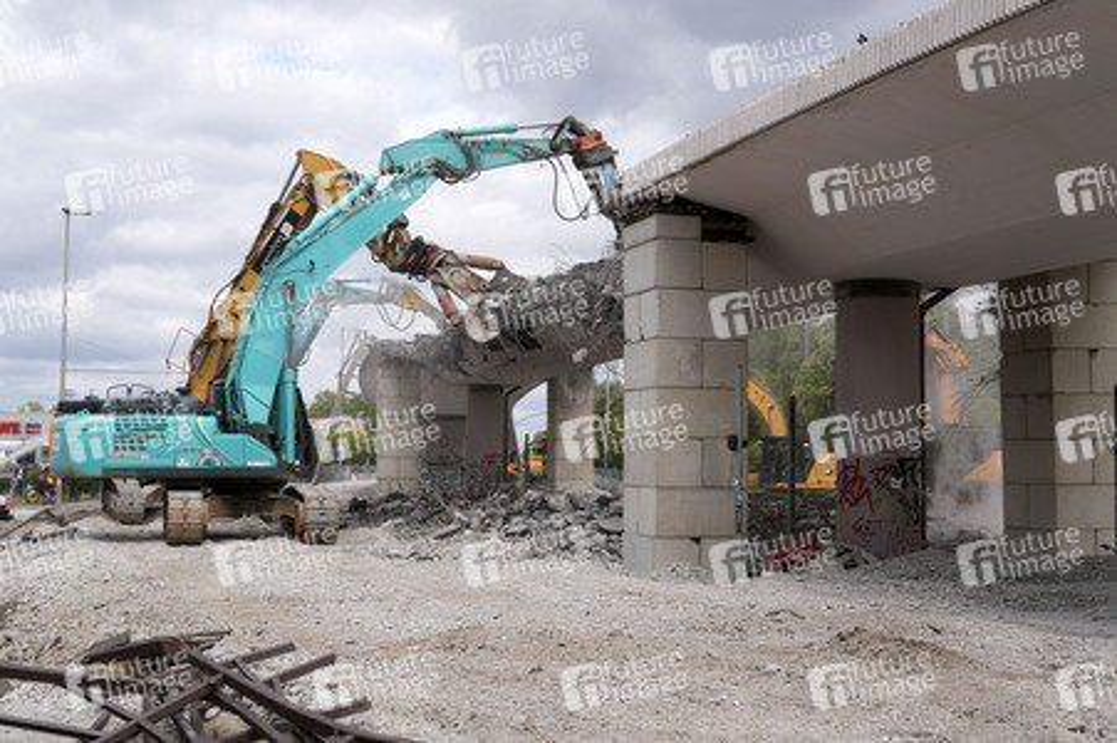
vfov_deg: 29.8
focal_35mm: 45
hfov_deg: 43.6
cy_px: 372
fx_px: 1395
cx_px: 558
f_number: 6.3
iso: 100
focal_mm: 30
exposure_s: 1/320
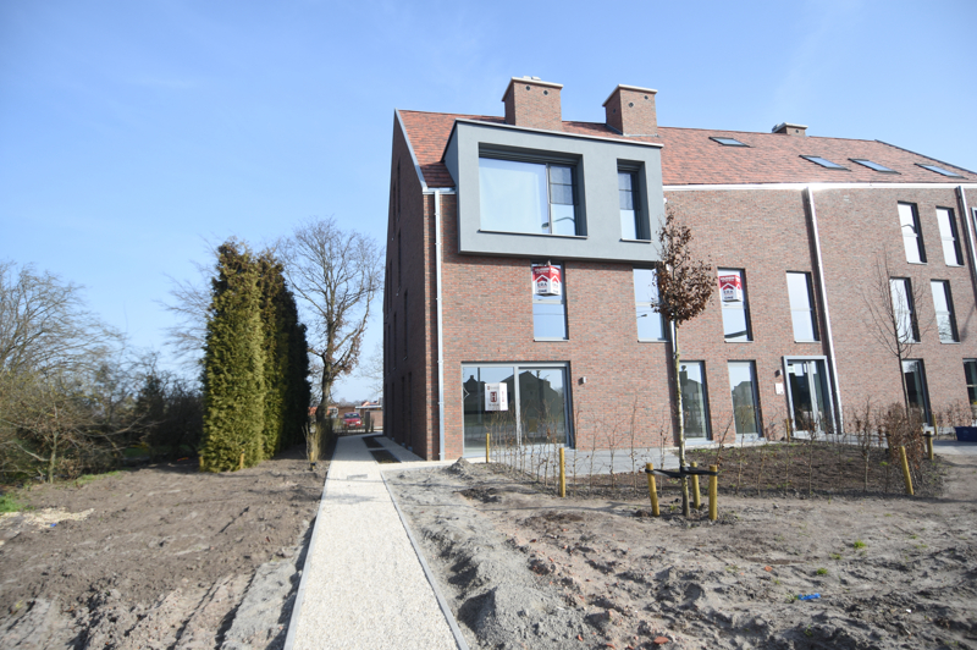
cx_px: 488
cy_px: 325
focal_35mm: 18
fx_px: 488
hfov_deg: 90.0
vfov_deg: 67.3
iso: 200
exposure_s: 1/1250
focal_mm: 12
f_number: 4
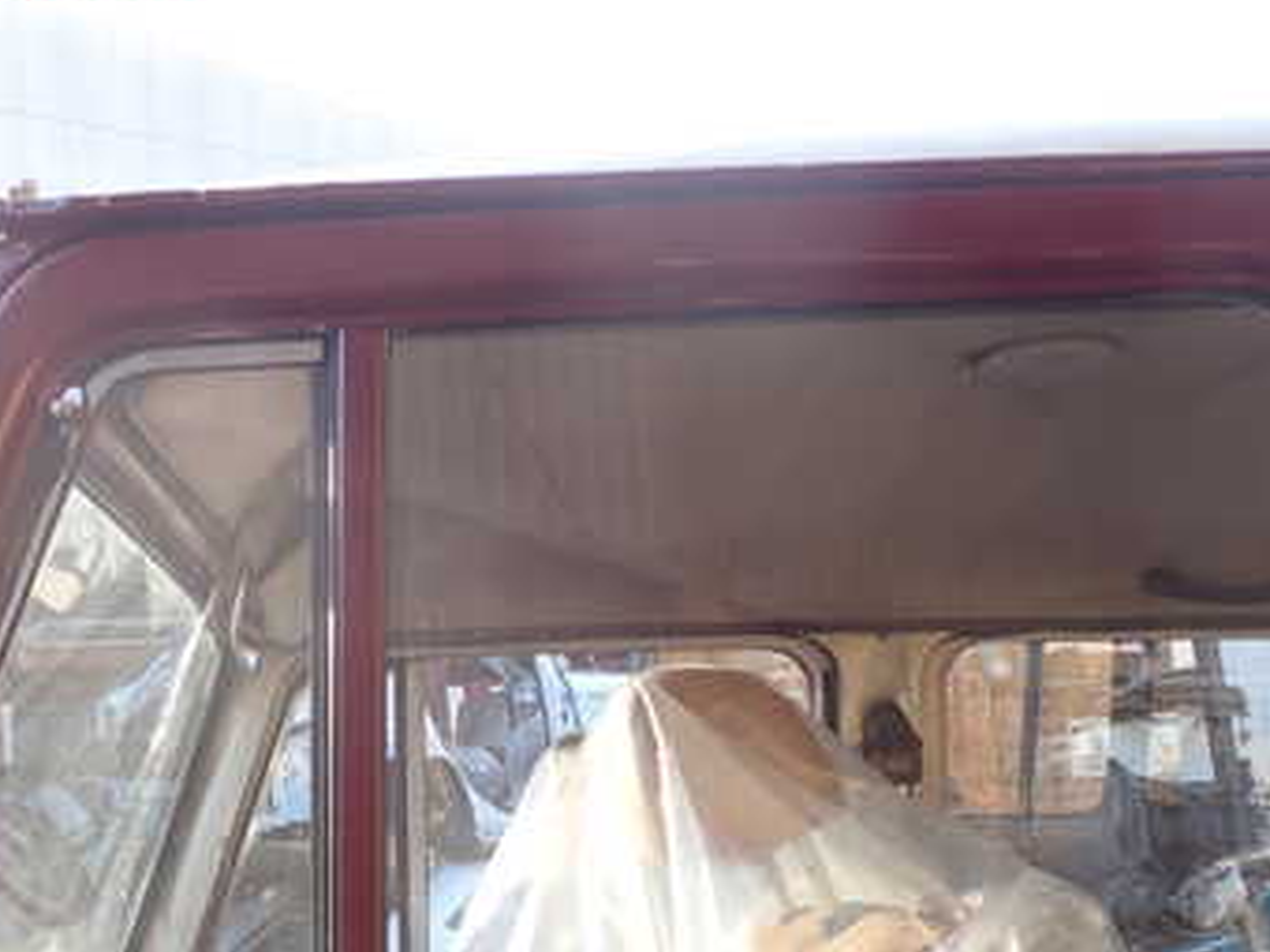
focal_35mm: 53
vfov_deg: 27.0
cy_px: 750
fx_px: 1944
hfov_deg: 36.2
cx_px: 609
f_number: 3.2
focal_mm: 5.4
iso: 100
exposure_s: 1/60
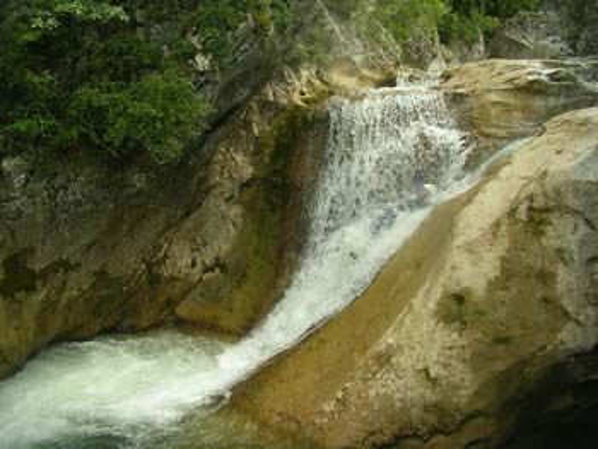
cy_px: 224
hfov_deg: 50.1
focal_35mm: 37
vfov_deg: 38.7
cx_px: 299
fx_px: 640
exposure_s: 1/250
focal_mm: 5.7
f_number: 2.8
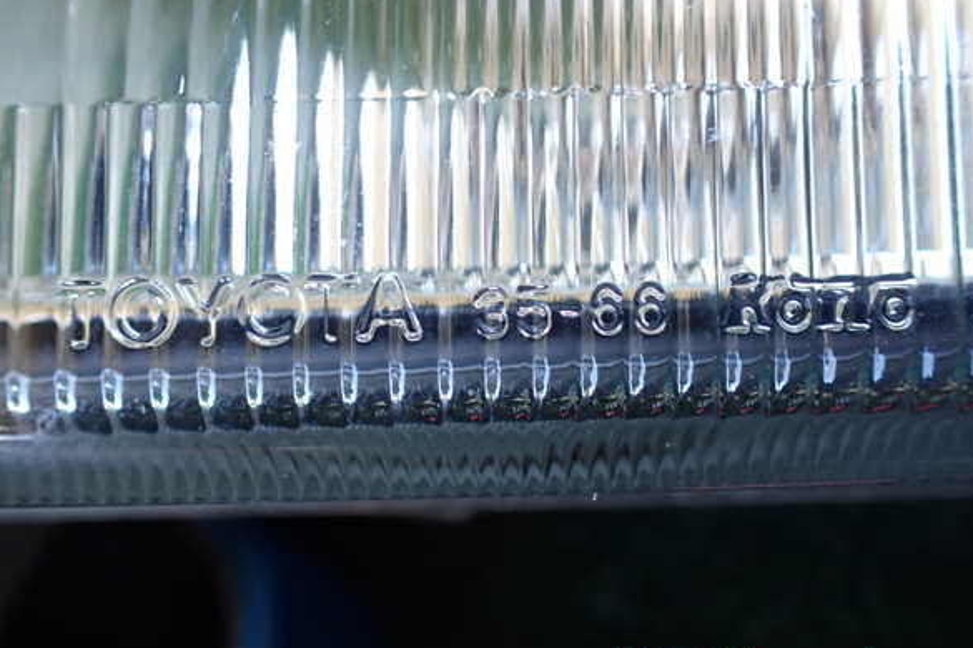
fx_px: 865
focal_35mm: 32
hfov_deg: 58.7
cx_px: 497
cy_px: 316
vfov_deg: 41.1
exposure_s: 1/125
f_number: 2.3
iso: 250
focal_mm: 5.4
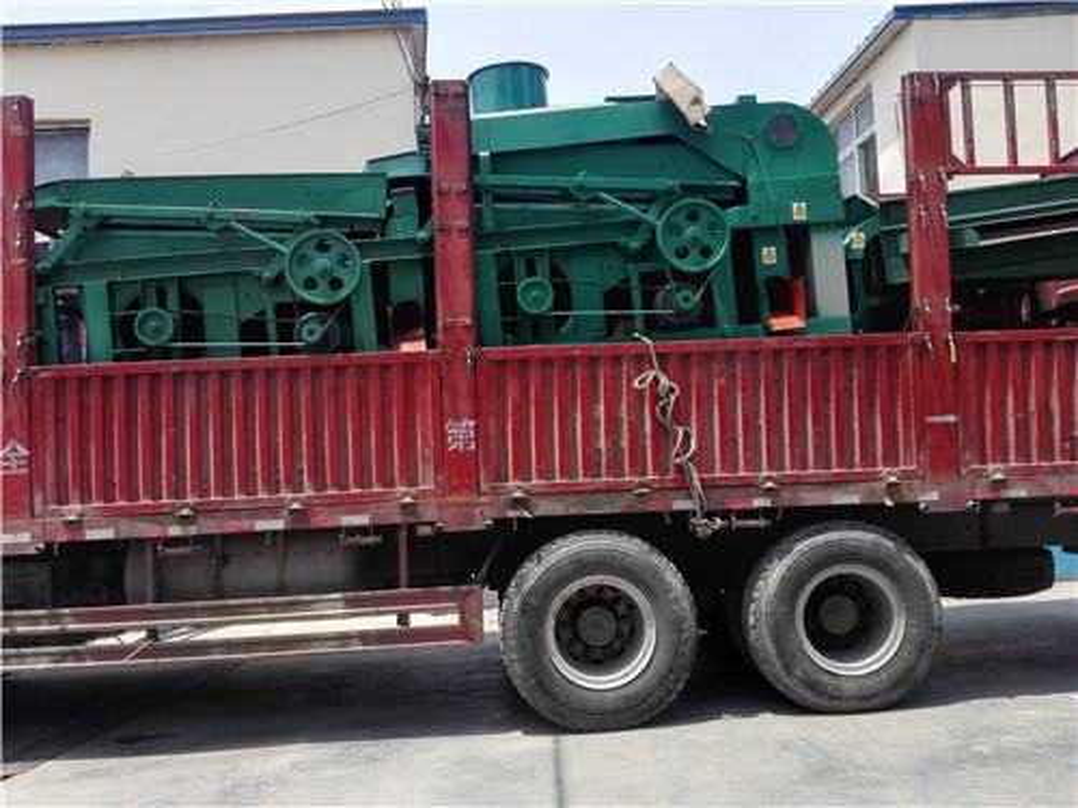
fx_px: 872
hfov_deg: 63.4
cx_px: 539
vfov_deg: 49.7
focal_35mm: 28
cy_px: 404
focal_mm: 3.79
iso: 50
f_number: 2
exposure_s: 1/612
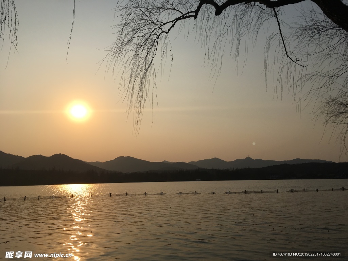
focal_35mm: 29
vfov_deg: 48.2
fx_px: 292
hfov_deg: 61.7
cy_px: 130
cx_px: 174
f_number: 2.2
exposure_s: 1/4525
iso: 25
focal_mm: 4.15
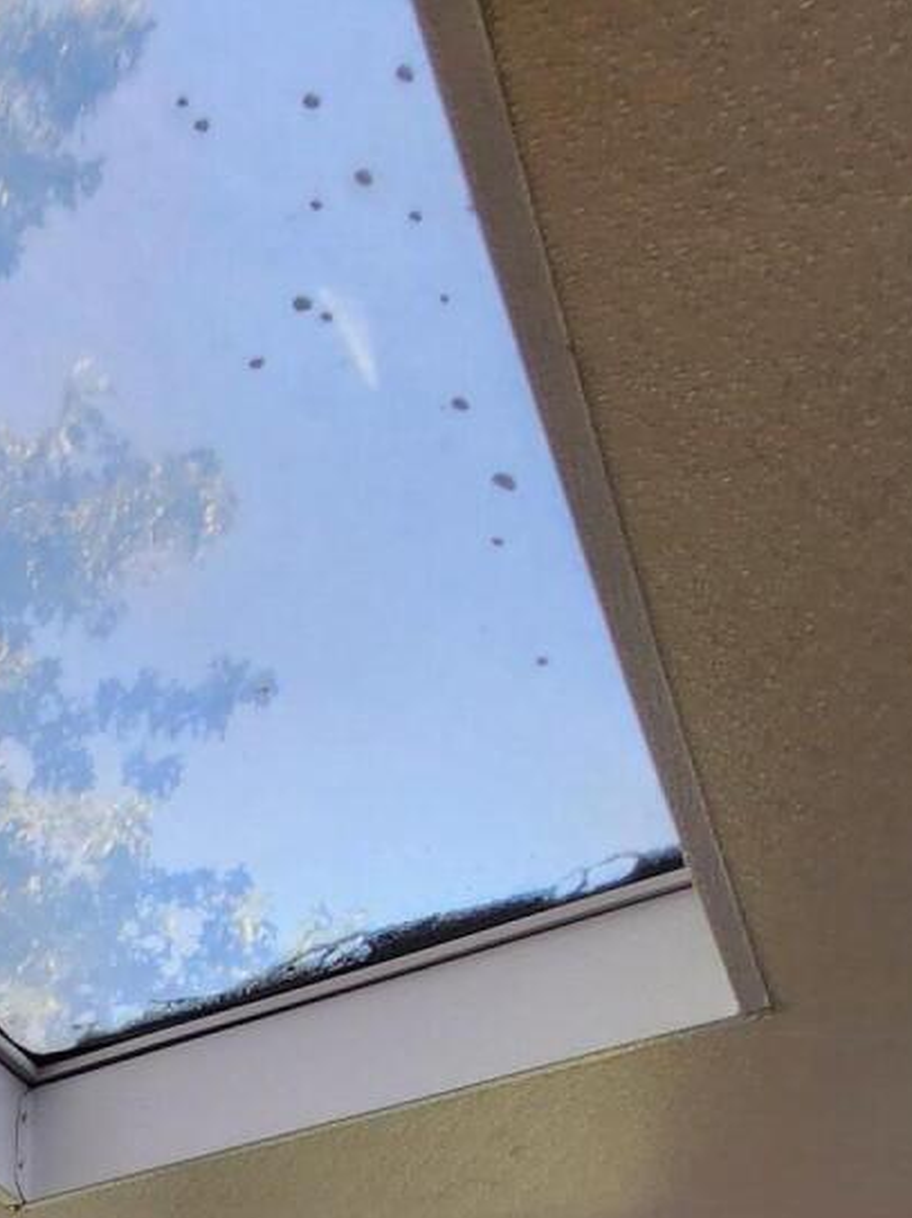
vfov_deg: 24.1
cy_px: 2063
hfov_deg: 21.0
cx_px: -714
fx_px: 1687
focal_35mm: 48
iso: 64
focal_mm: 2.2
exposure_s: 1/60
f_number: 2.2
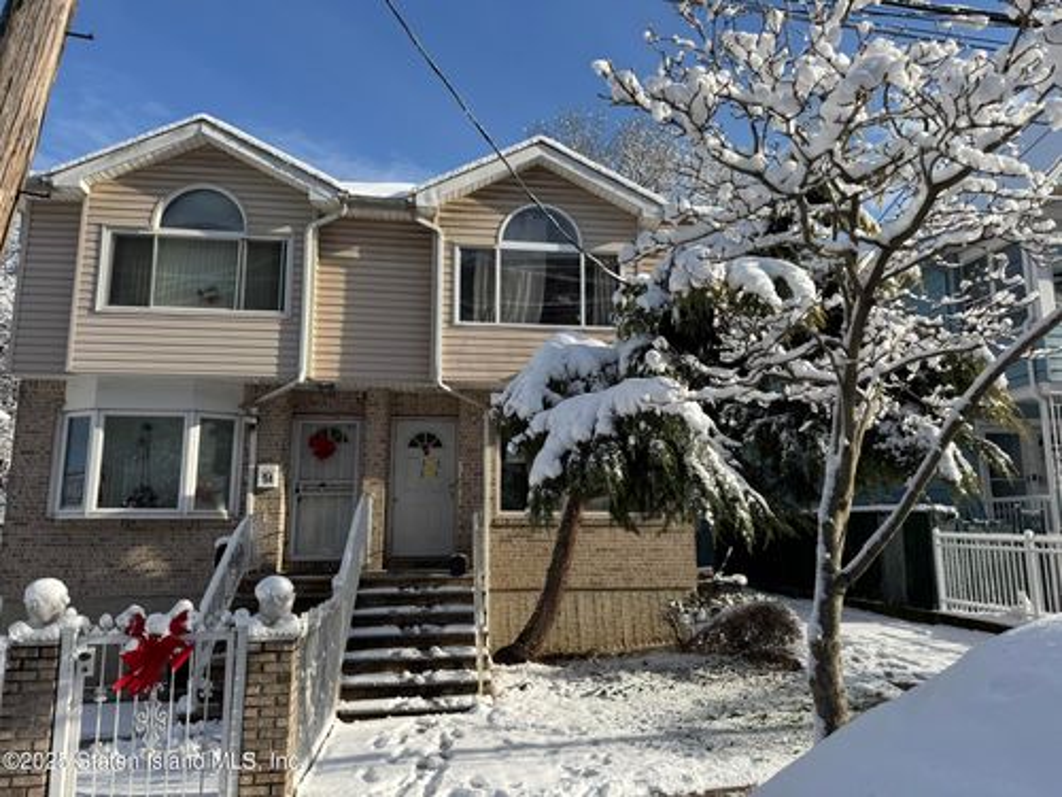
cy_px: 398
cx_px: 531
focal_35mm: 24
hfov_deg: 71.6
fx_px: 736
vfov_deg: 56.8
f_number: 1.78
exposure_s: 1/4673
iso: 80
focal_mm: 6.76
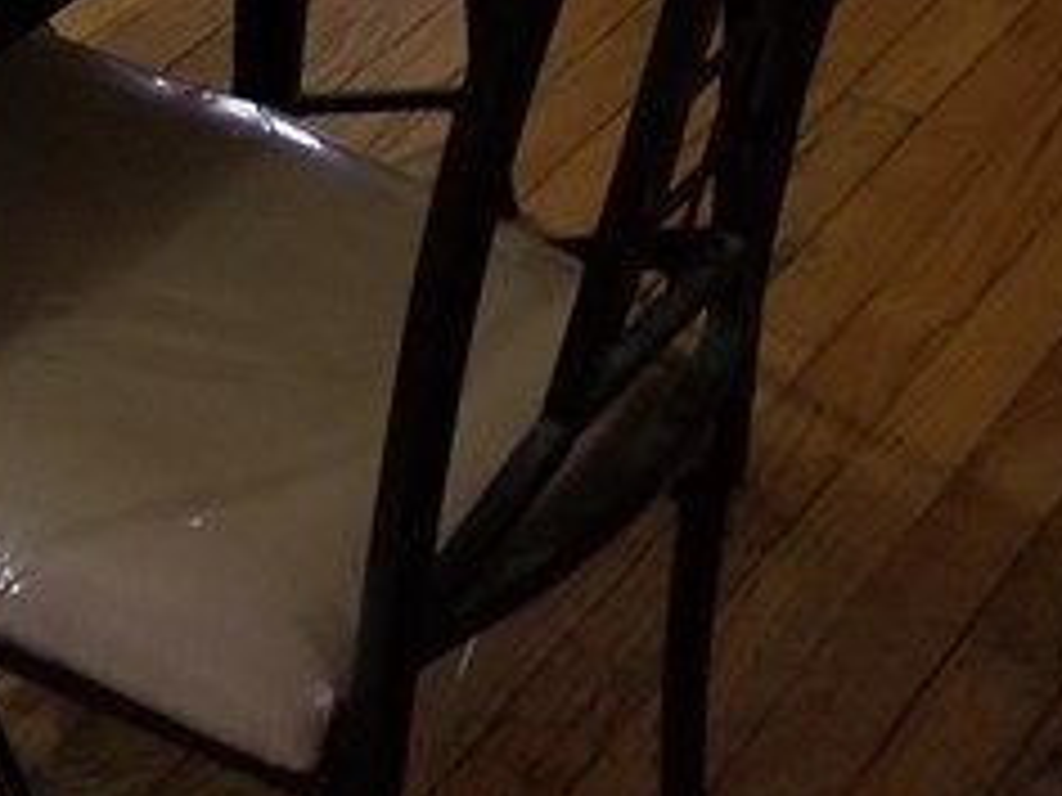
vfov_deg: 11.6
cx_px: -1071
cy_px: -872
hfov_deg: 14.4
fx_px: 3467
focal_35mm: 113
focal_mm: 4.3
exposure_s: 1/20
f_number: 1.7
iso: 250
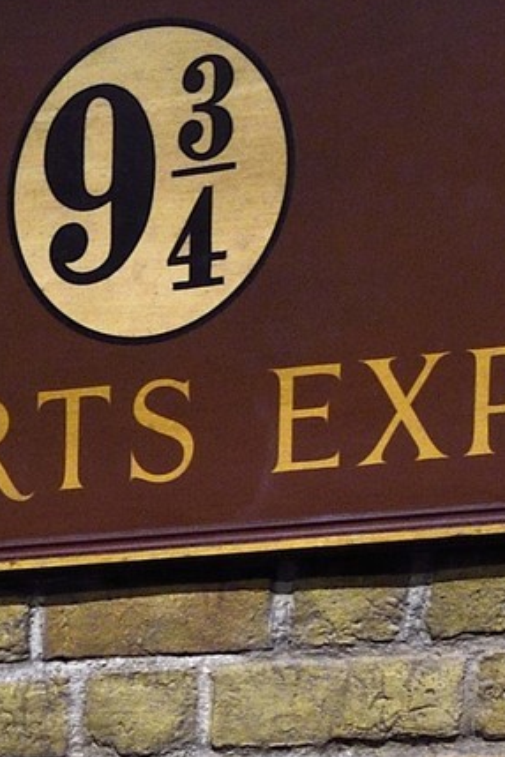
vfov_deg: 9.6
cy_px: 1816
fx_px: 3998
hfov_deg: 7.1
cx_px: -235
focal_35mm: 190
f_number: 6.3
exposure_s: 1/40
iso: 1600
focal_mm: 34
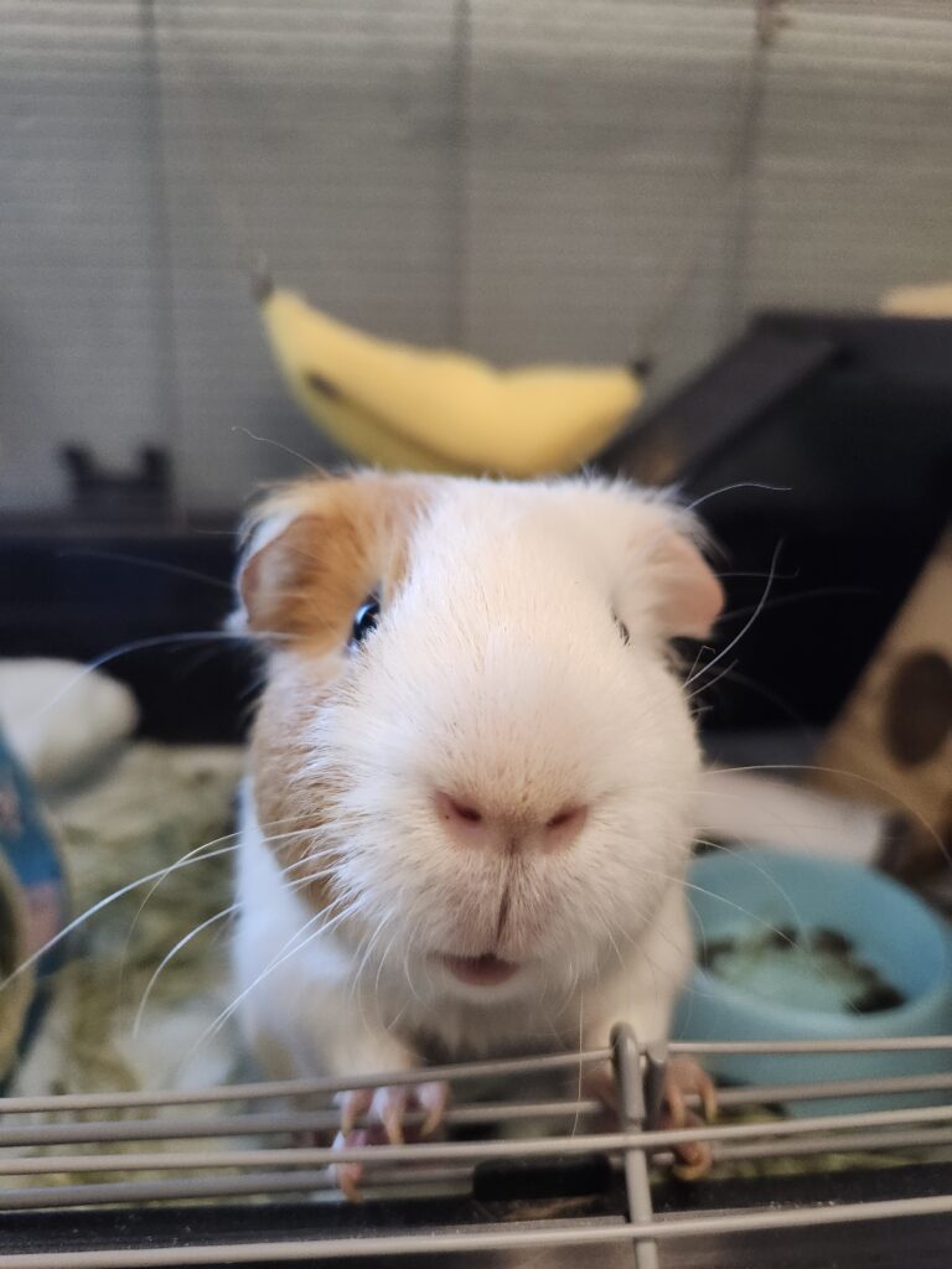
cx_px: 476
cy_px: 634
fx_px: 843
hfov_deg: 58.9
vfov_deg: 73.9
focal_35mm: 23
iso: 800
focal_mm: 5.54
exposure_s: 1/120
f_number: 1.8
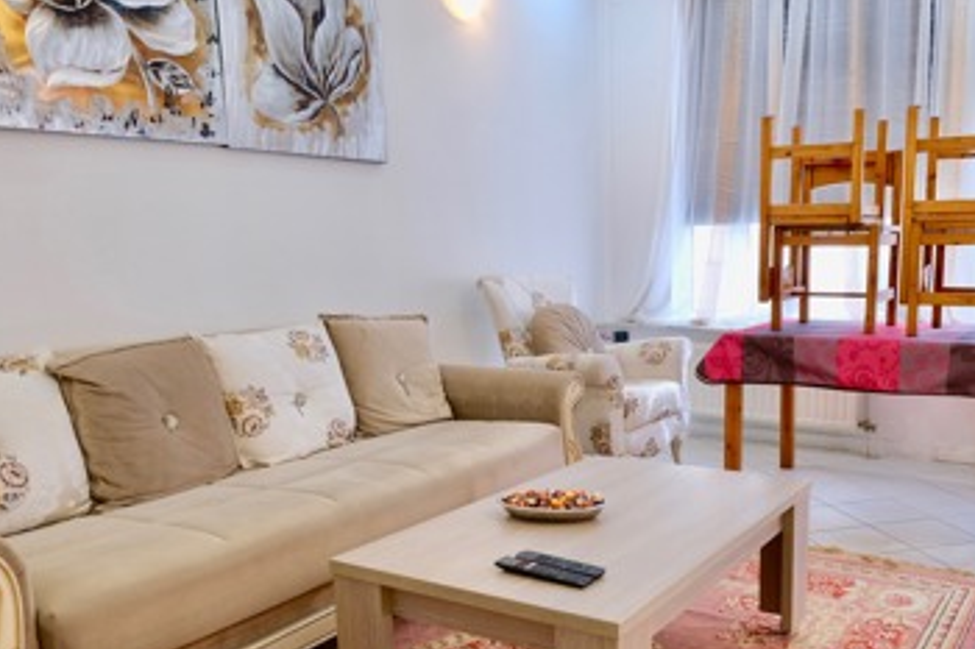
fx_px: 947
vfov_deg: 37.5
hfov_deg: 53.7
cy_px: 418
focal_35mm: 35
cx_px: 627
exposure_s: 1/30
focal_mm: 11
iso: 640
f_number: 4
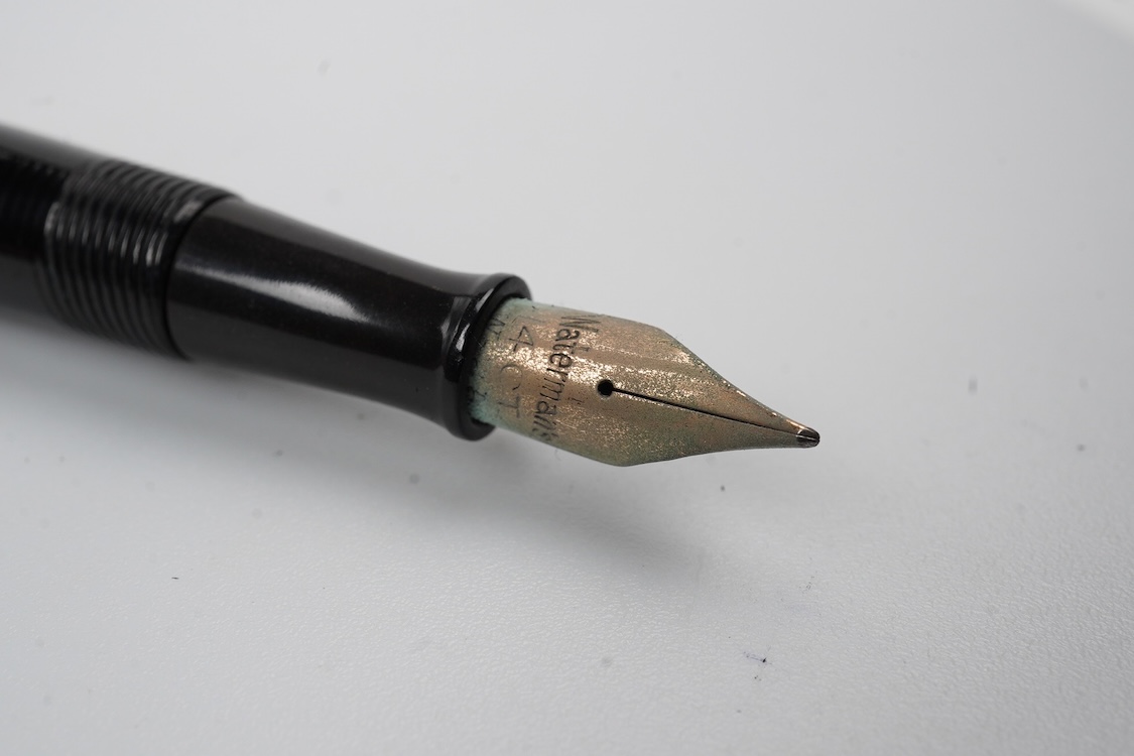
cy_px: 378
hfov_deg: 43.6
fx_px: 1417
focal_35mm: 45
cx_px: 567
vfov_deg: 29.9
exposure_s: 1/100
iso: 400
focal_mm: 30
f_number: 22
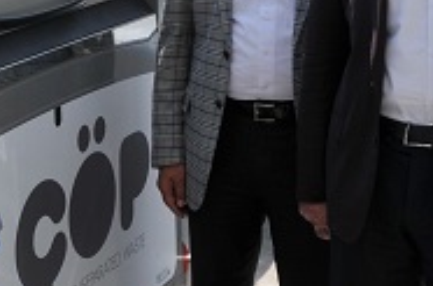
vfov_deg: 13.1
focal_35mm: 104
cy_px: 146
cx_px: -44
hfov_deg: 18.9
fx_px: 1248
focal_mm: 20
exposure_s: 1/400
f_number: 10
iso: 200
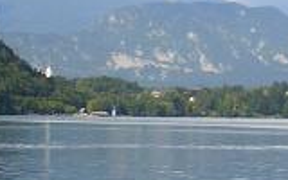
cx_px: 149
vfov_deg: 7.2
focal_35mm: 181
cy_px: 203
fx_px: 1421
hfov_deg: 11.6
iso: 64
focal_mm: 6.3
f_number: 4.6
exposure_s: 1/250
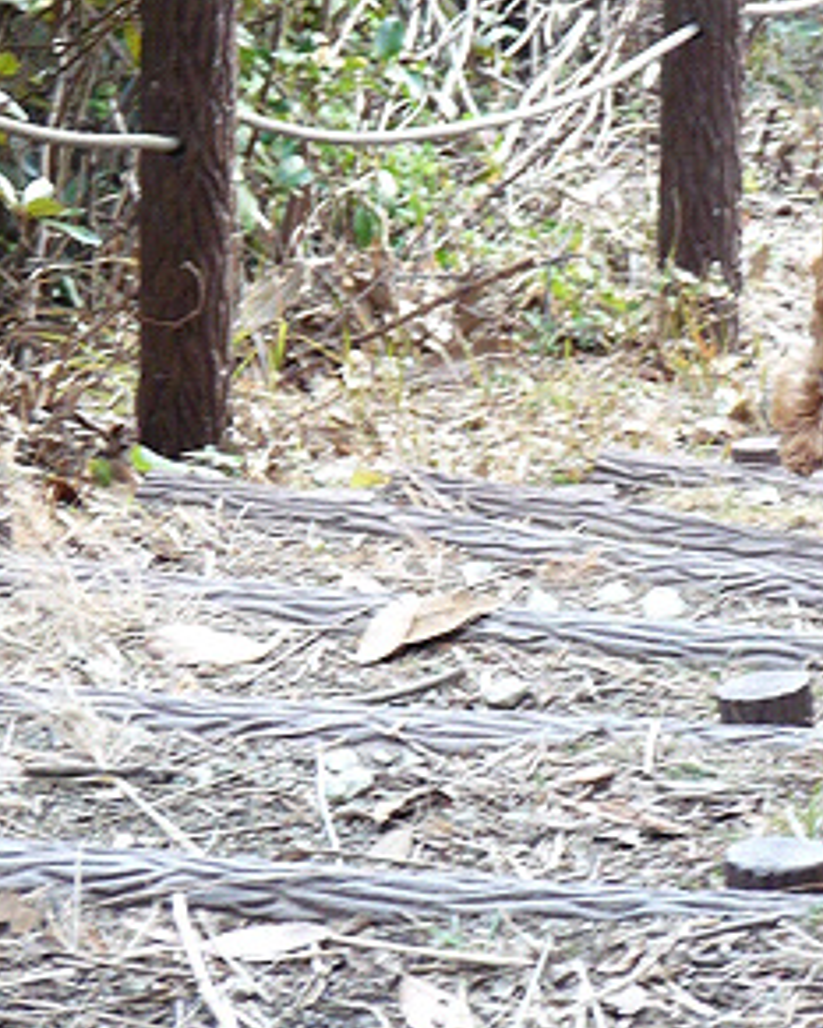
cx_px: 855
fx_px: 10620
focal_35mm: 349
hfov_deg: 4.4
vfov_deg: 5.5
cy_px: 537
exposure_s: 1/100
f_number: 4
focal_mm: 34.9
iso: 500
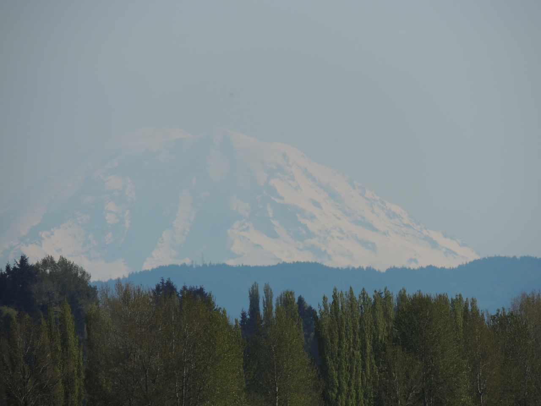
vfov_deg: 2.5
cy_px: 203
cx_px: 270
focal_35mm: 600
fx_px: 9377
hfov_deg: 3.3
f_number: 4.9
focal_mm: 107
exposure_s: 1/1000
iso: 100
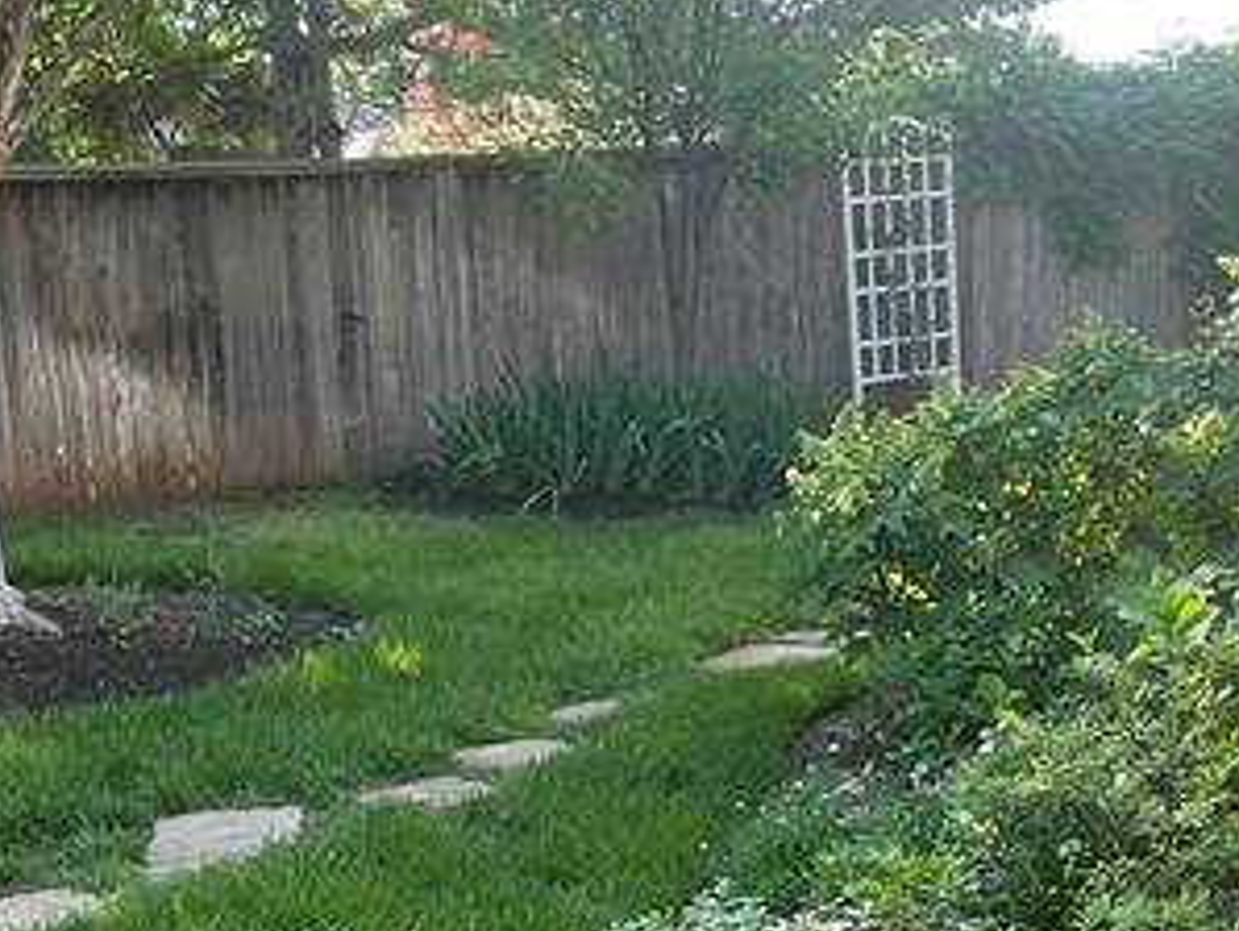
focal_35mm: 67
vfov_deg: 21.7
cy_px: 748
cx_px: 491
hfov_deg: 28.9
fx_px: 2400
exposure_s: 1/162
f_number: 1.6
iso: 32
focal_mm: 4.2
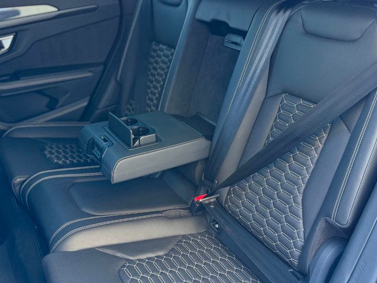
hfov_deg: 50.1
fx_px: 403
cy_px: 127
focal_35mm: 37
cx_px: 182
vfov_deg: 38.6
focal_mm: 6.76
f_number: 1.78
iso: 320
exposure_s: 1/60
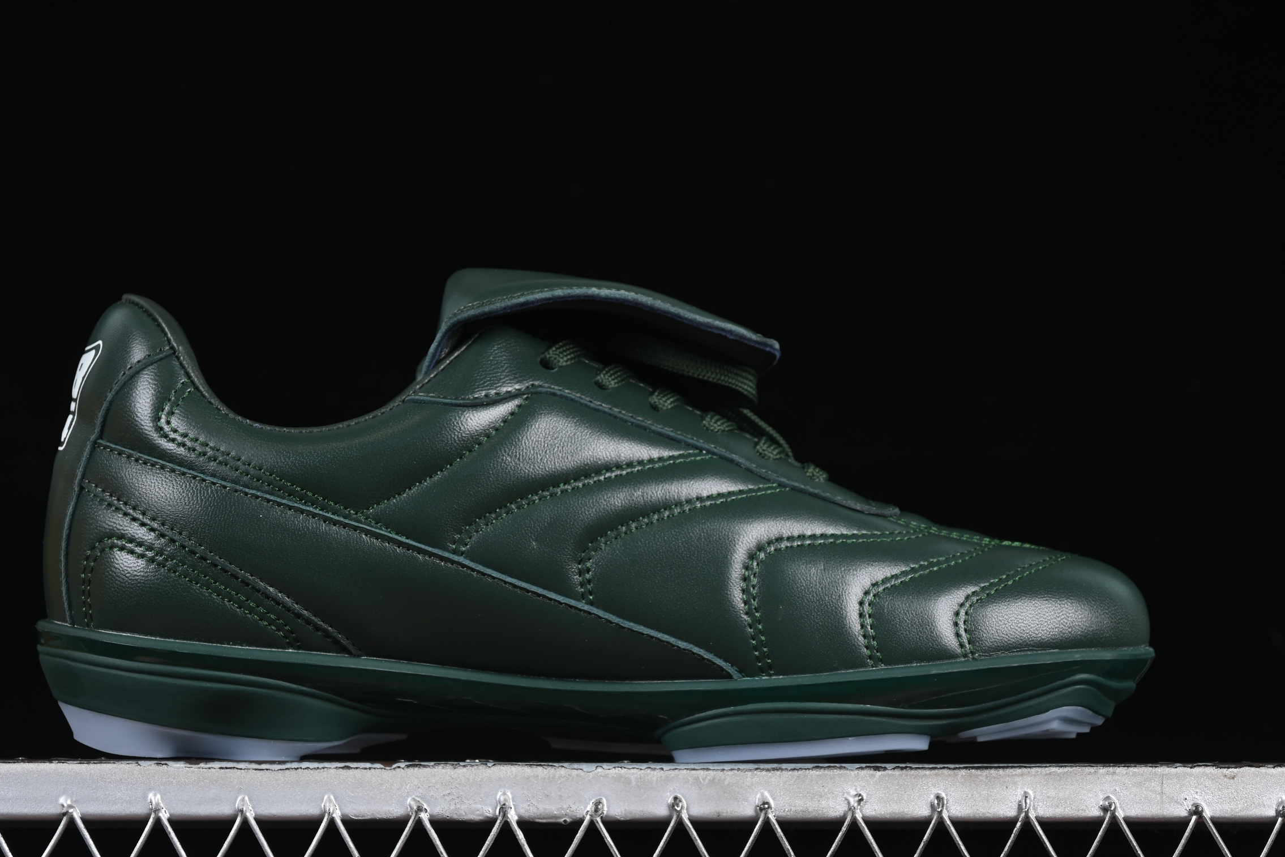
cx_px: 602
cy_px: 437
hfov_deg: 22.1
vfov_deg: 14.9
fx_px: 3283
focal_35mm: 92
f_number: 6.3
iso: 160
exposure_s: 1/60
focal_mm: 50
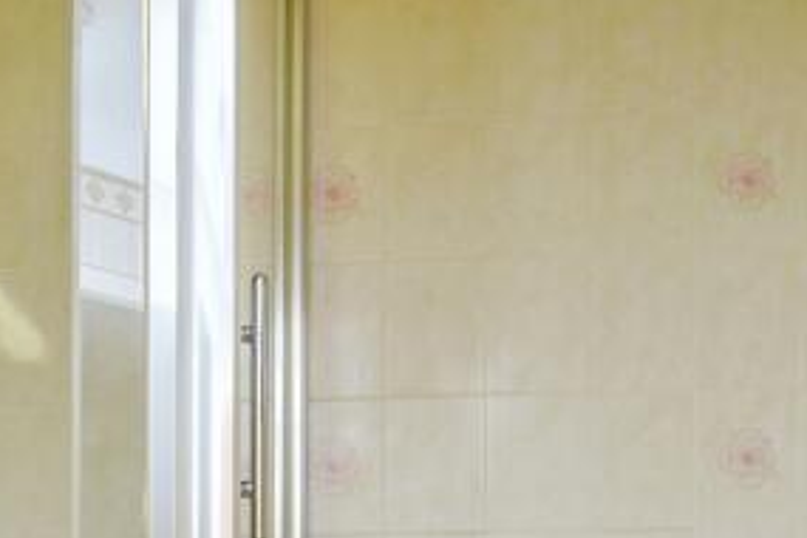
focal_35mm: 61
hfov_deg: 32.7
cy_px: 779
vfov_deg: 19.7
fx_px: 1367
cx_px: 286
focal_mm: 17
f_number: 9
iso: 400
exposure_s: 1/60
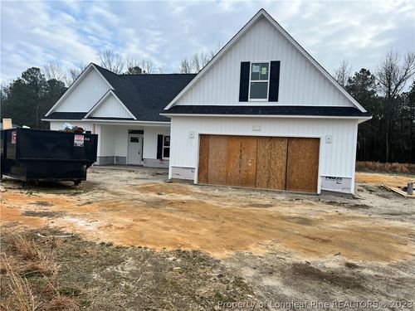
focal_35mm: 26
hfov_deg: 67.3
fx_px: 312
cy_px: 156
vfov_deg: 53.1
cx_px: 208
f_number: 1.5
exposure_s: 1/1361
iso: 50
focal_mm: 5.7
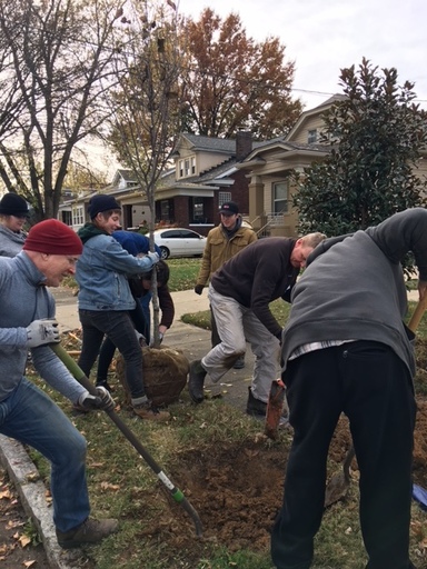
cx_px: 214
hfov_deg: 48.2
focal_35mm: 29
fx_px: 477
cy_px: 284
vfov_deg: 61.7
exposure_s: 1/478
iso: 25
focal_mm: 4.15
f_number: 2.2
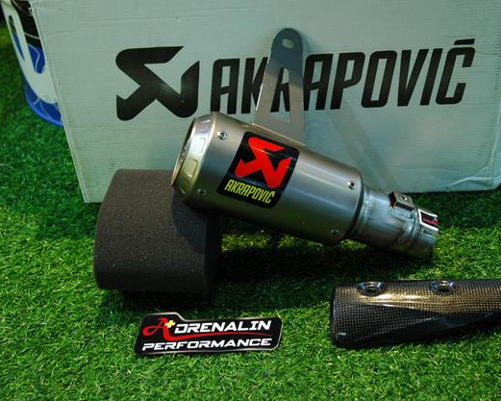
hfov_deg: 34.9
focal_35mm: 54
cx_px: 293
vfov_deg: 28.3
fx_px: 795
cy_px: 203
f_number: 3.5
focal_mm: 31
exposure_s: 1/30
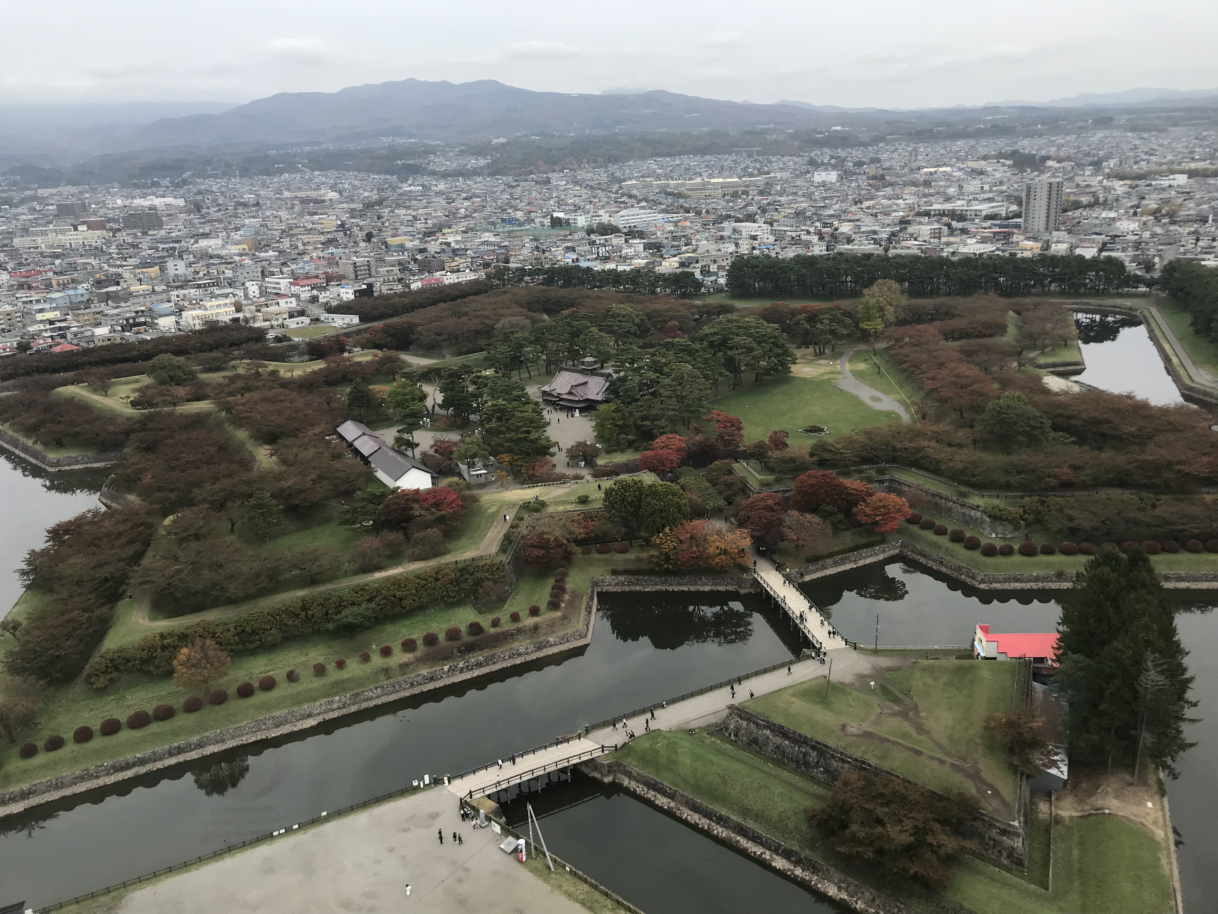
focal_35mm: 28
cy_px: 457
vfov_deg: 49.7
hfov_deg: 63.4
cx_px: 609
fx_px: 985
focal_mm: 3.99
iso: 20
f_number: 1.8
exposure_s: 1/454
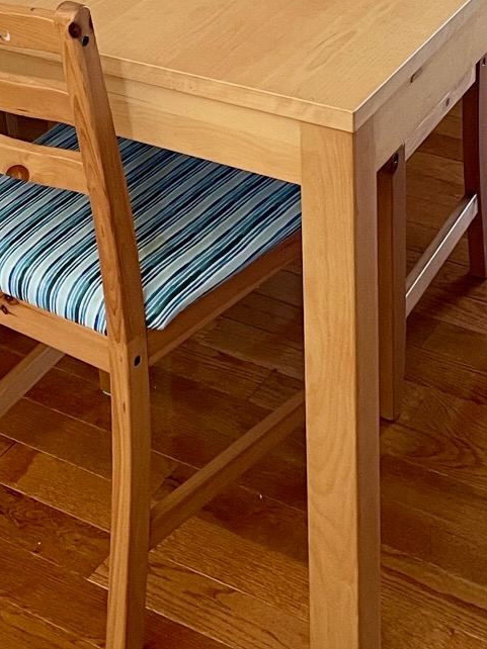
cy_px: -257
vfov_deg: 20.8
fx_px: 1558
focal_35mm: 83
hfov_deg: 17.7
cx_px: 140
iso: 125
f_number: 1.6
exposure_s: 1/60
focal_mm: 4.2
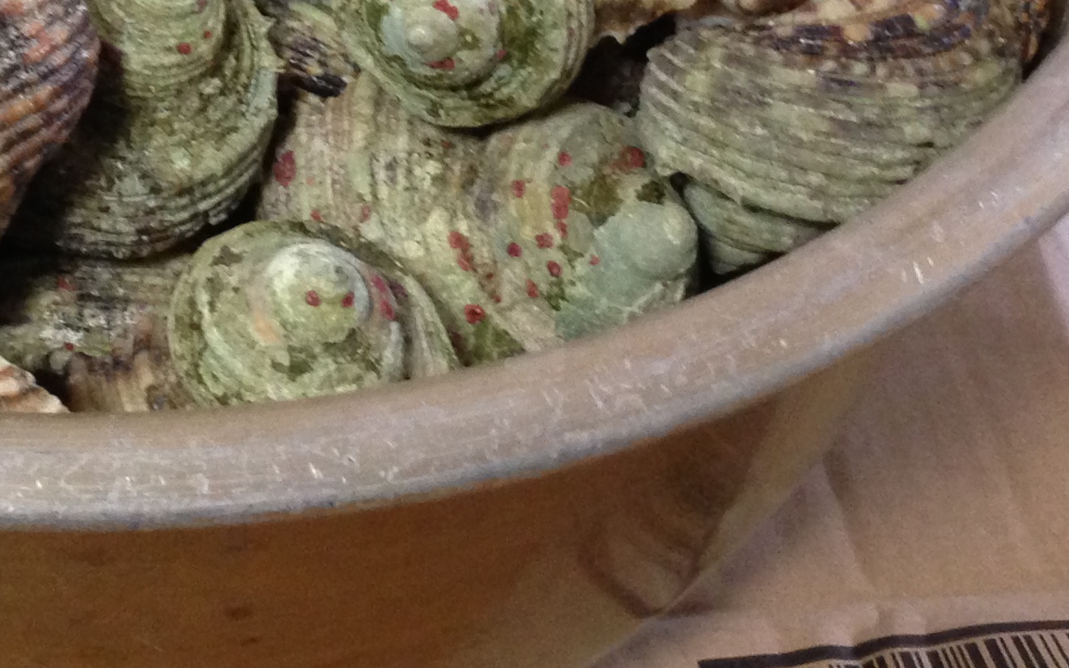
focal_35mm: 99
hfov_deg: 20.1
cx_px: -79
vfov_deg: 12.5
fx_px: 2885
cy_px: -387
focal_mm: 4.13
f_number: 2.4
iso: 250
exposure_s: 1/20
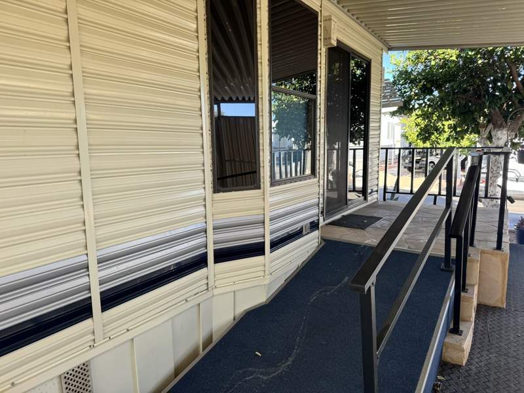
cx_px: 262
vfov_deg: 56.8
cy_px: 196
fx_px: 363
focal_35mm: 24
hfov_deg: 71.6
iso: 64
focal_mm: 6.76
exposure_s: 1/269
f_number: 1.78
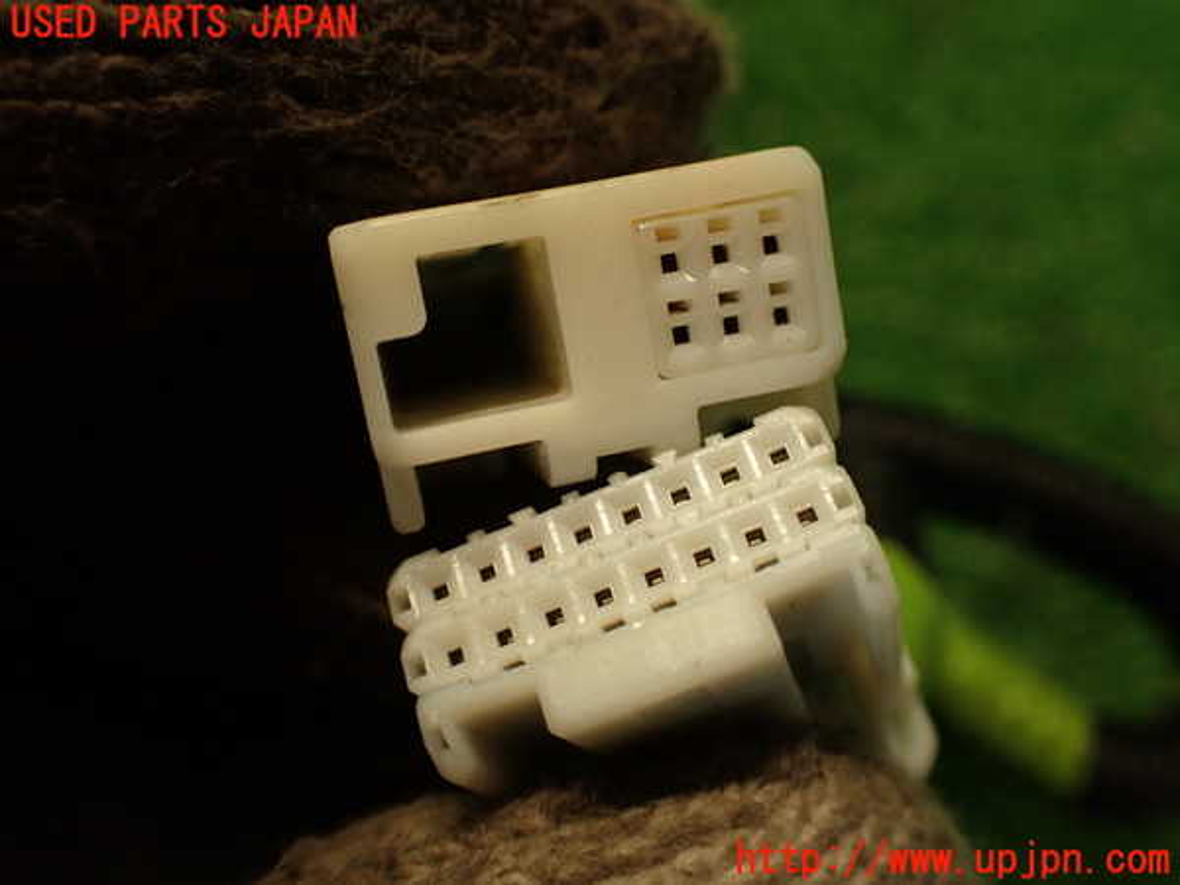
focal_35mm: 32
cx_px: 590
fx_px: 1091
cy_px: 442
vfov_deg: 44.2
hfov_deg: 56.8
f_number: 2.4
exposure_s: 1/50
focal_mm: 5.79
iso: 200
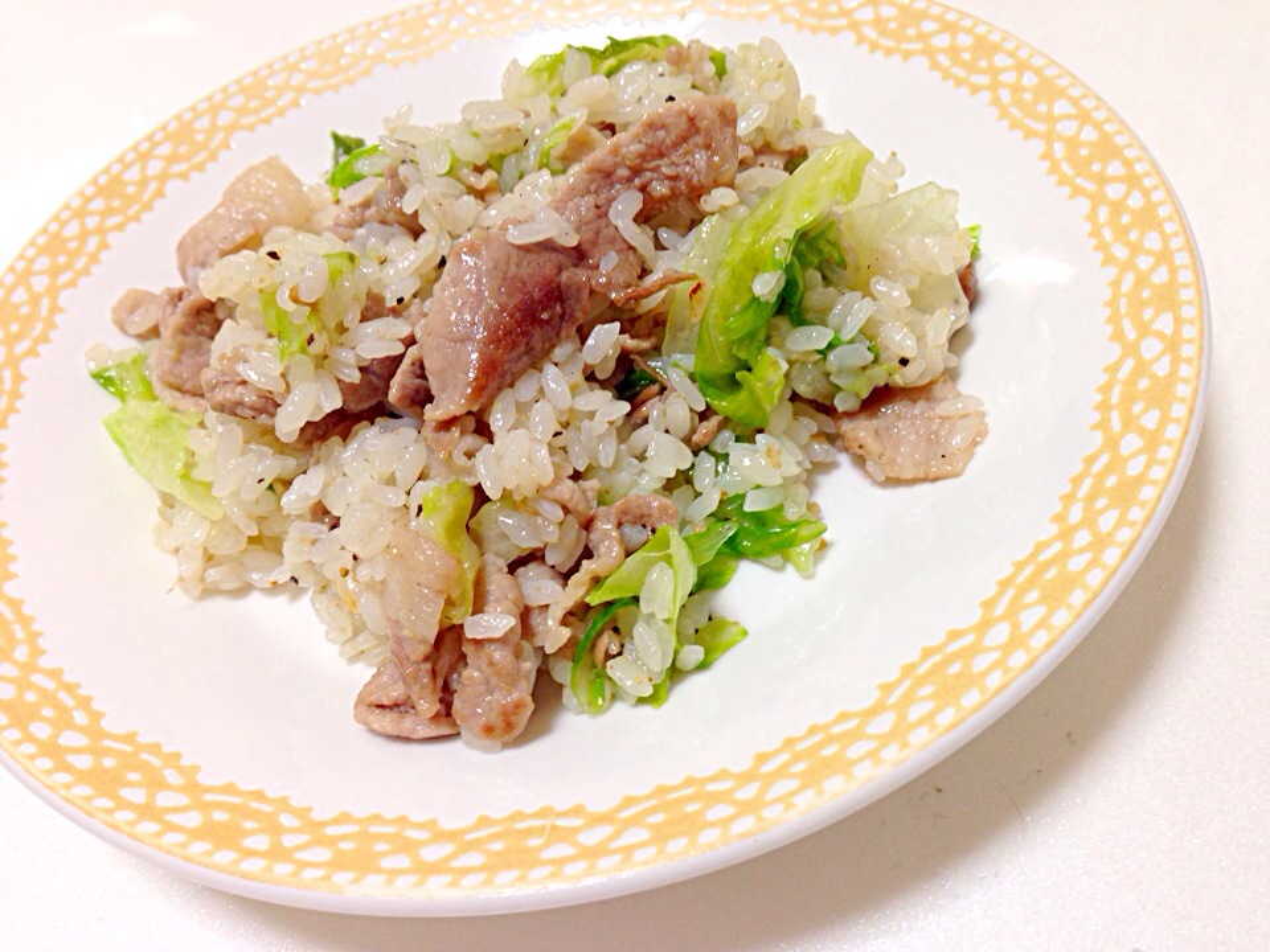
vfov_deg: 42.9
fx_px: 1211
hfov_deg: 55.4
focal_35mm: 33
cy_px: 476
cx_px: 635
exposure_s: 1/20
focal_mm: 4.12
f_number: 2.4
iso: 64
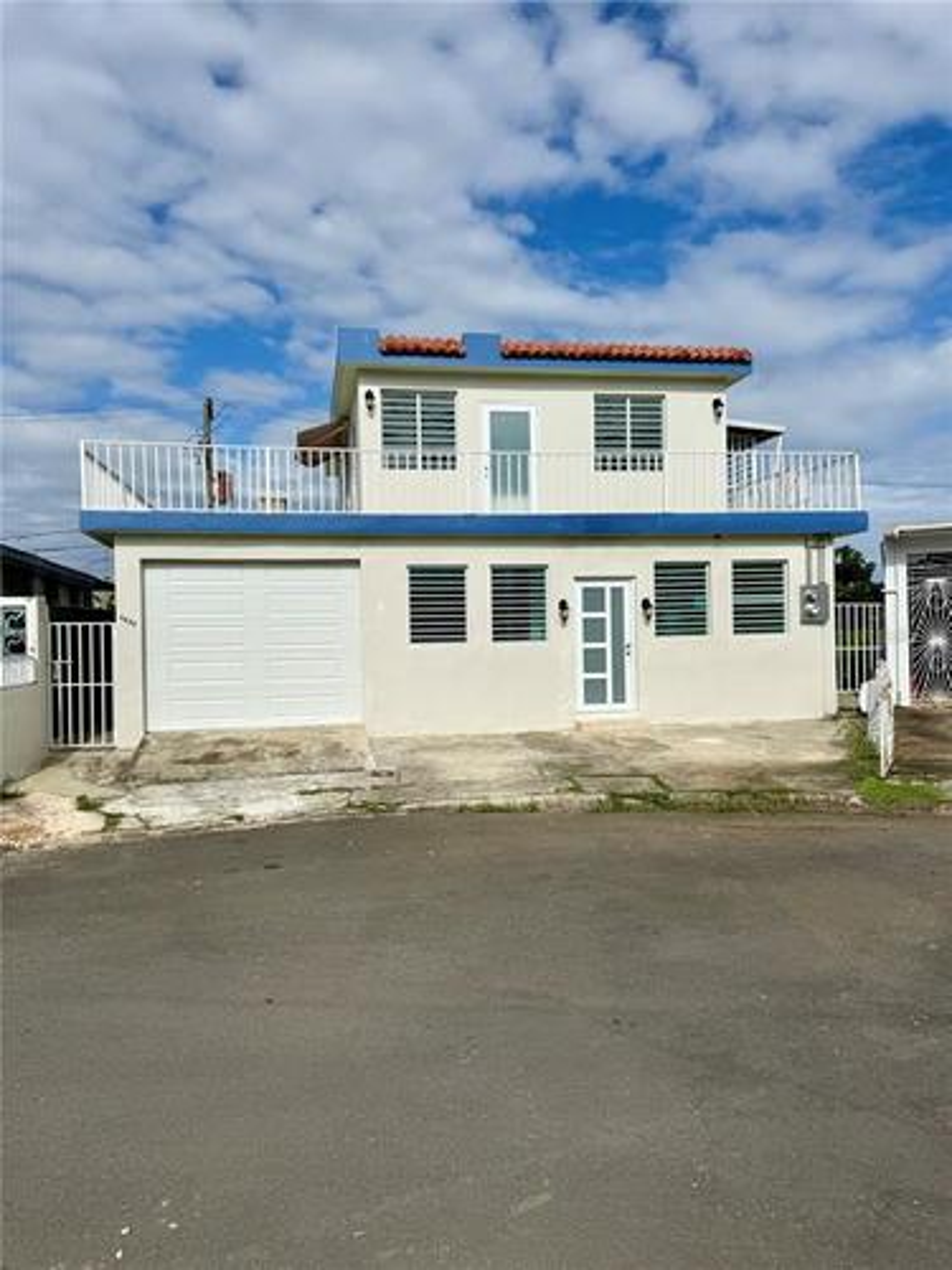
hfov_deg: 56.8
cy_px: 635
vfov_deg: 71.6
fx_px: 880
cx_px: 476
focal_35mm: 24
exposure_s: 1/14286
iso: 80
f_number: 1.78
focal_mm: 6.76
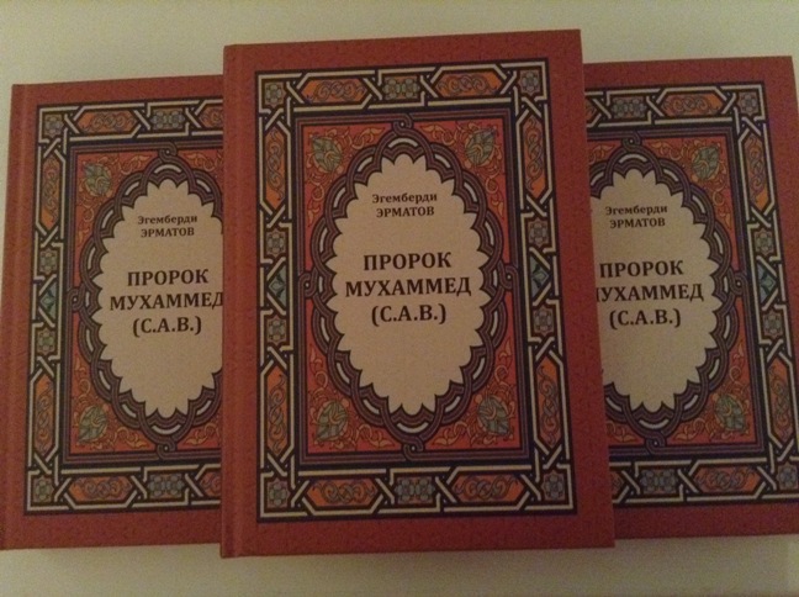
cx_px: 400
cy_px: 298
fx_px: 761
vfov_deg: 42.8
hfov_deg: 55.4
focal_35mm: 33
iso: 640
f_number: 2.4
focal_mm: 3.3
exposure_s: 1/15
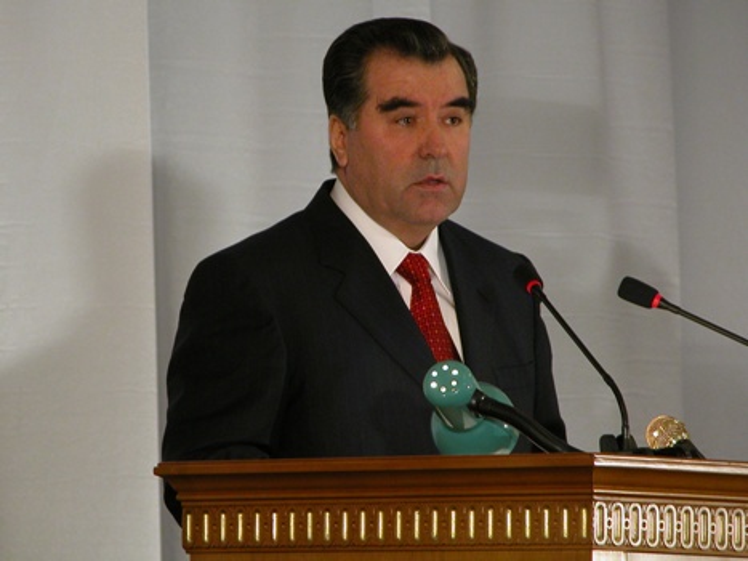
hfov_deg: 7.2
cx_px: 374
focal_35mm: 276
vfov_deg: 5.4
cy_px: 280
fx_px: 5962
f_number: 4.2
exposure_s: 1/23.7
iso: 200
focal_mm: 71.2
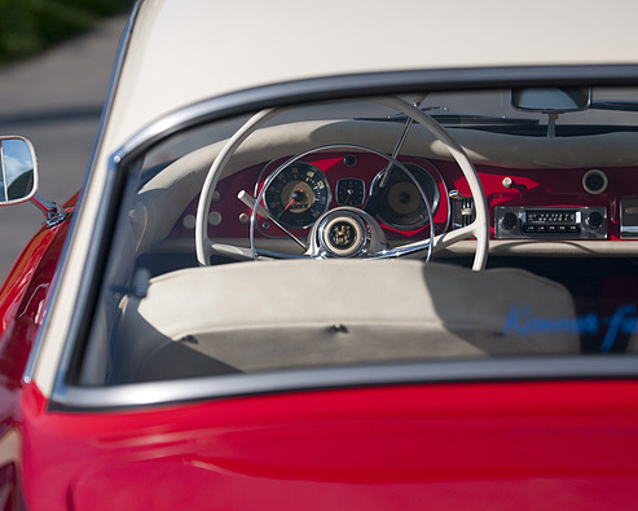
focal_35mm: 163
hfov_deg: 11.9
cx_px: 265
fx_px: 3072
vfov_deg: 9.5
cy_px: 257
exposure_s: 1/6400
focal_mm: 95
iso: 200
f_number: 2.8
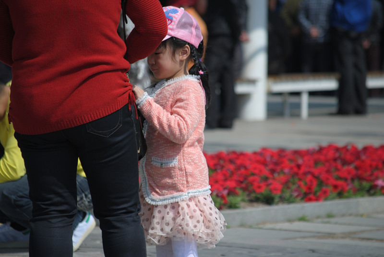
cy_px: 128
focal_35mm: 248
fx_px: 2642
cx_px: 192
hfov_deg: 8.3
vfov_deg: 5.6
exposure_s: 1/640
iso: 100
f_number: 5.3
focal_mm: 165
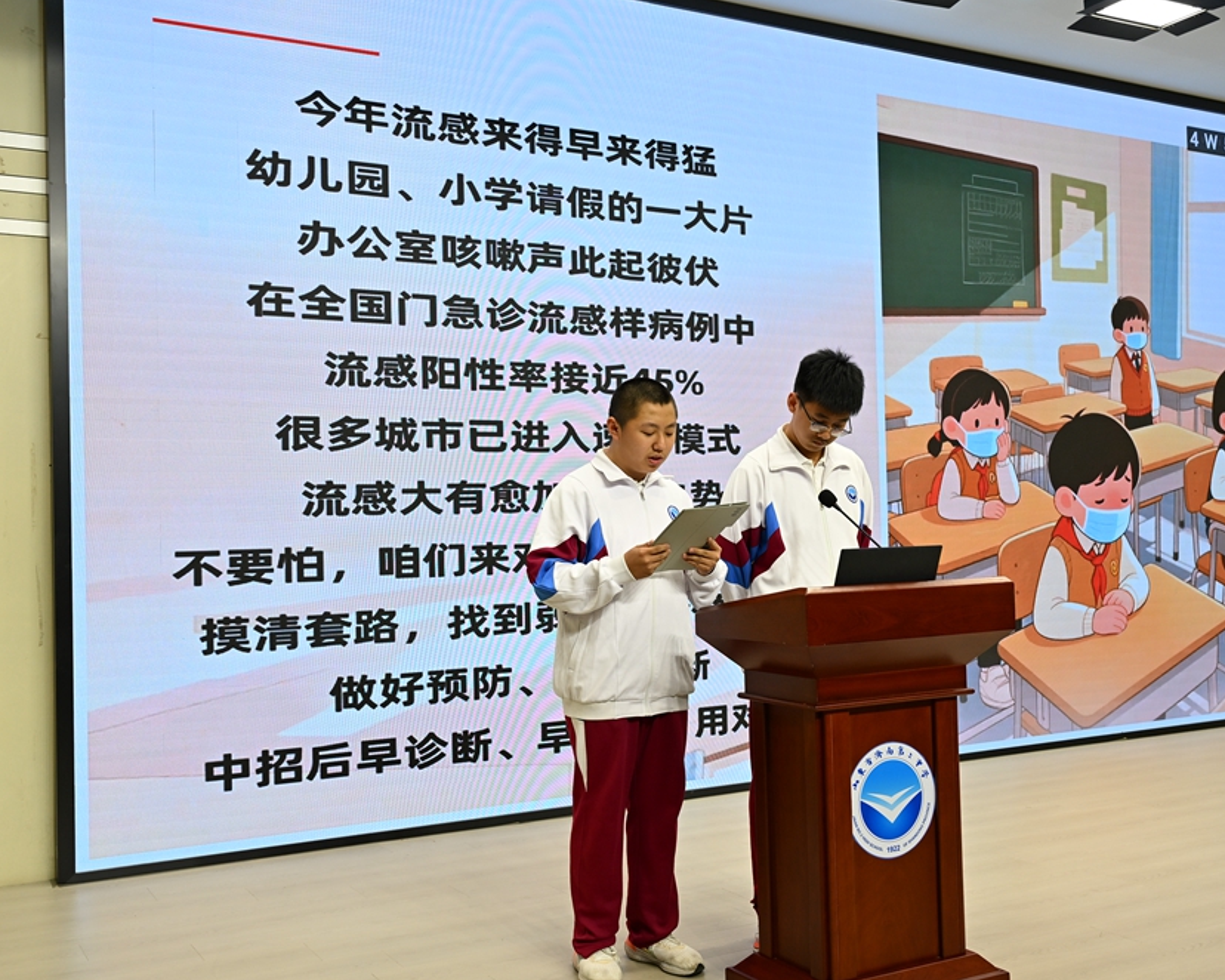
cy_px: 486
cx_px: 627
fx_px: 1326
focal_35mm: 37
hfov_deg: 49.6
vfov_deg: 40.5
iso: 400
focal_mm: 31.5
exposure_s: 1/160
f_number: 4
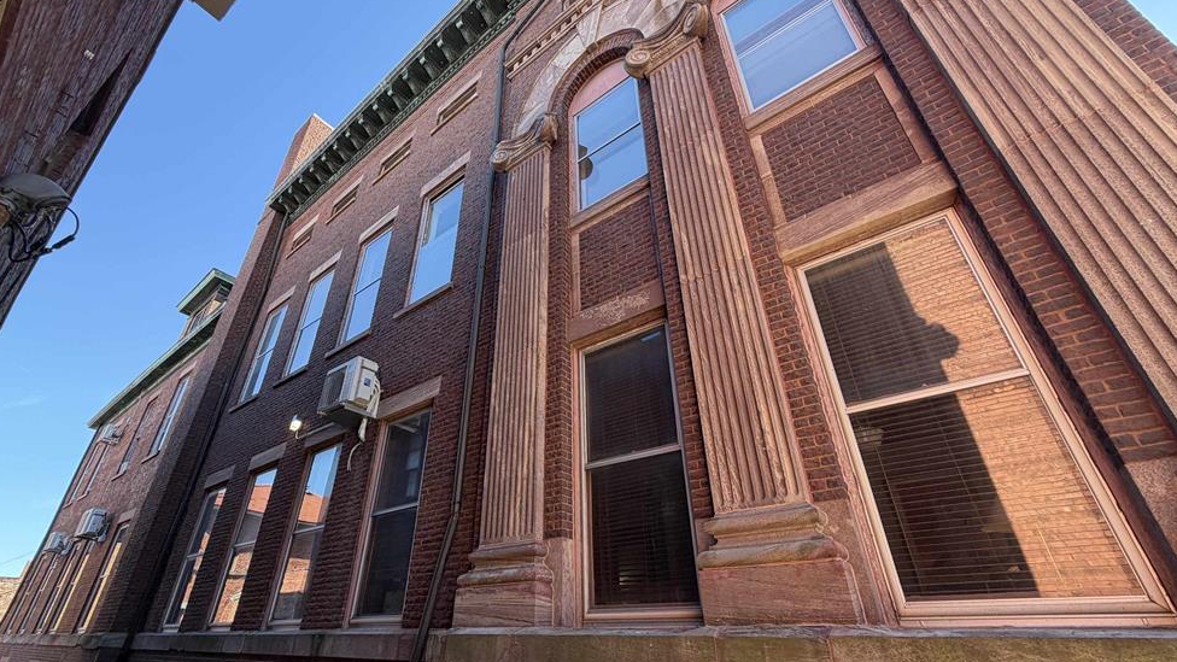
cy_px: 358
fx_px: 499
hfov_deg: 99.3
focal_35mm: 16
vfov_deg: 67.0
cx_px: 563
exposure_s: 1/156
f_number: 2.2
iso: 50
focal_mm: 2.22
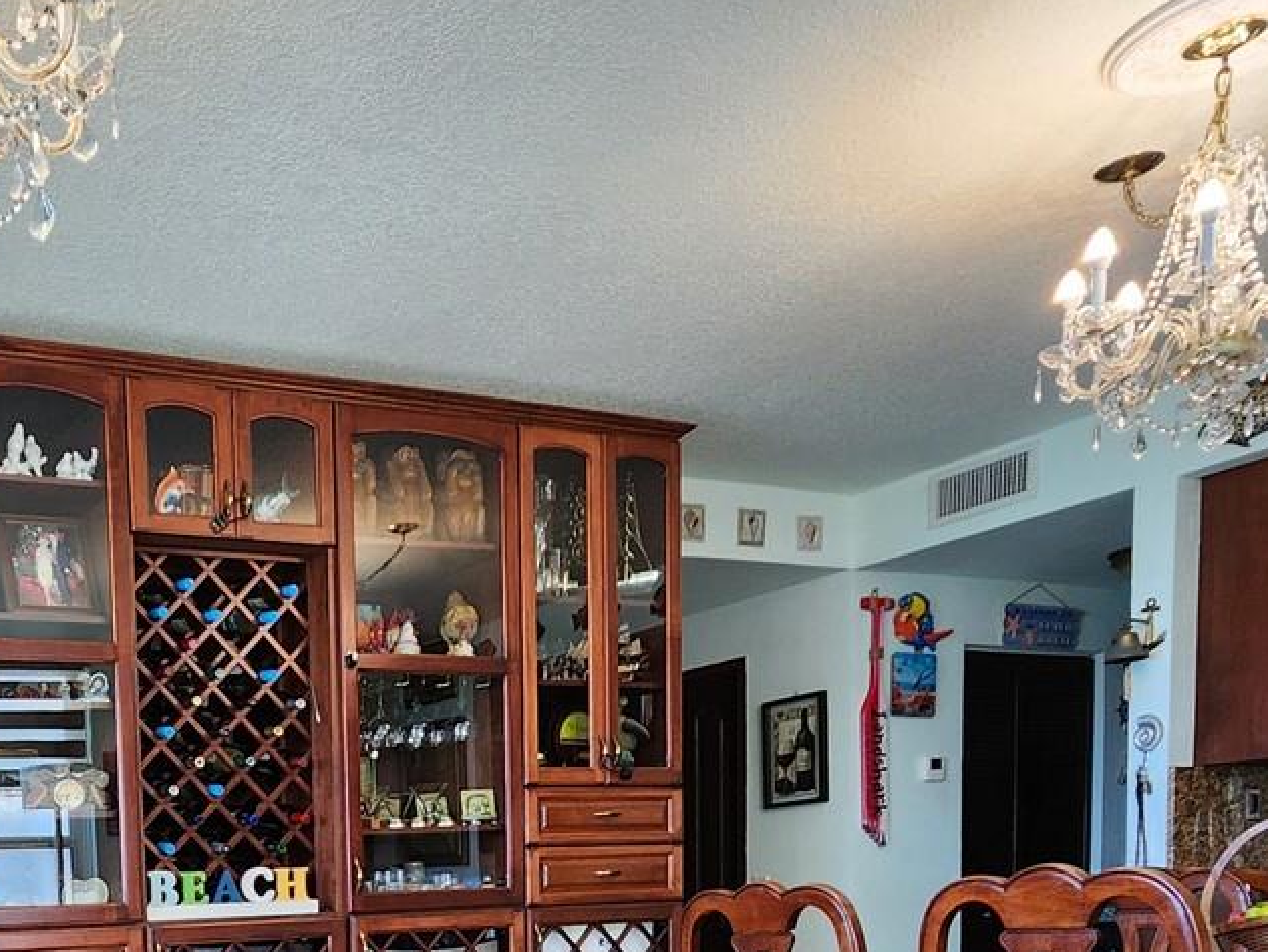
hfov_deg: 48.8
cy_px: 1057
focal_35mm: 33
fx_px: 1209
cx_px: 103
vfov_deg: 36.2
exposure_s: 1/60
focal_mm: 2.2
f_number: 2.2
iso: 160
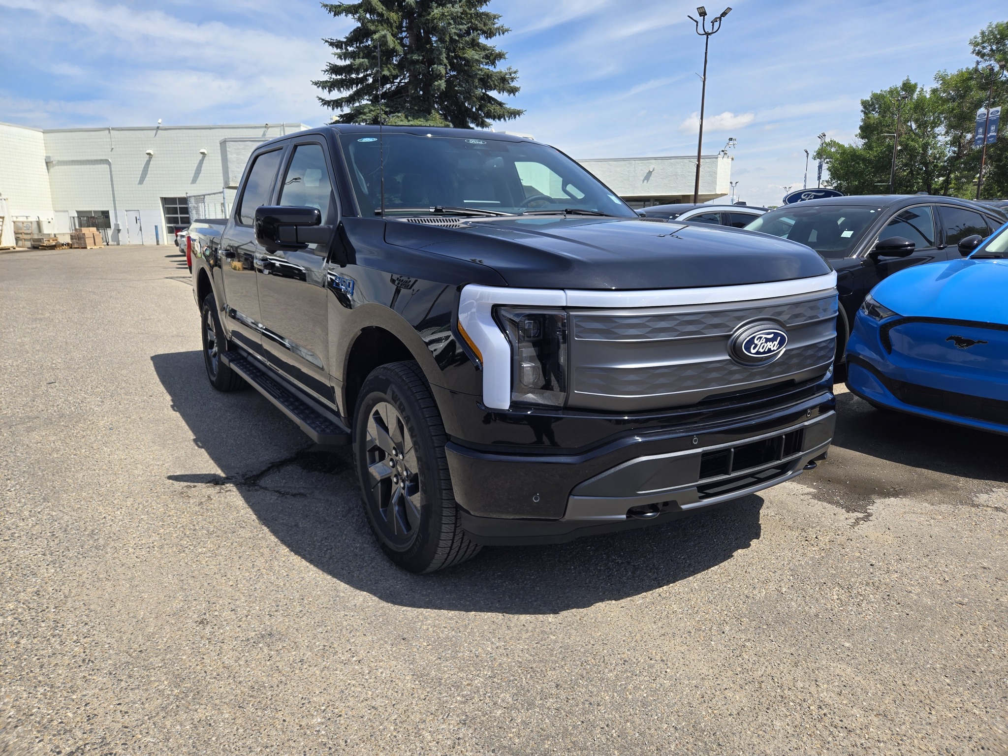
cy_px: 378
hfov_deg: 73.9
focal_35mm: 23
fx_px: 670
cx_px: 504
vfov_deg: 58.9
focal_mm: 5.4
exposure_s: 1/1614
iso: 25
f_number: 1.8
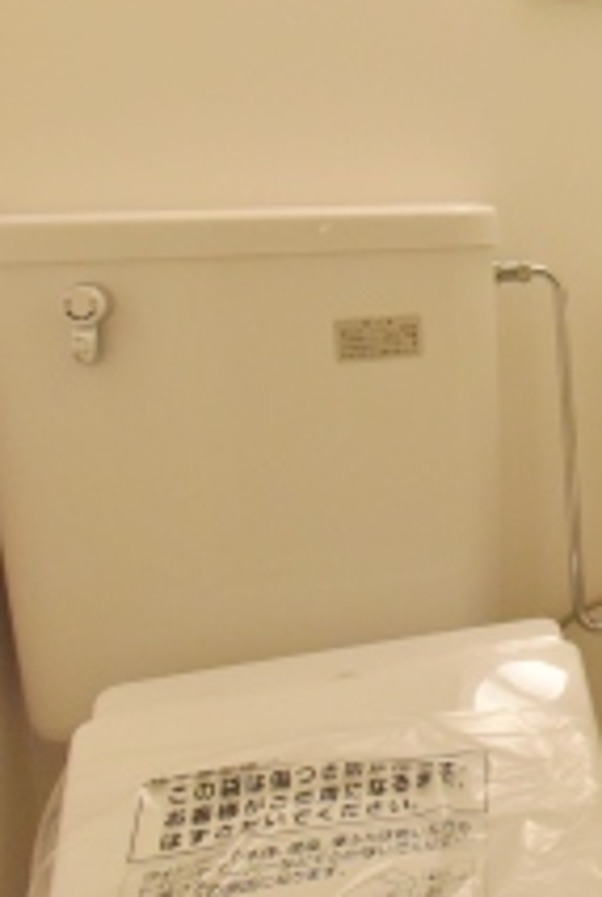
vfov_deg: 42.9
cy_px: 291
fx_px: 1123
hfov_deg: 24.1
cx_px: 884
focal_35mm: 45
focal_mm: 10
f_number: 5.6
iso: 2000
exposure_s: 1/125
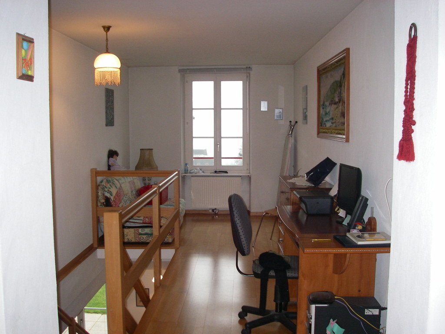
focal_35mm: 38
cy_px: 167
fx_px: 489
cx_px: 222
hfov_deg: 49.0
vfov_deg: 37.7
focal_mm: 6.3
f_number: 3.3
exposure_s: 1/40
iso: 200
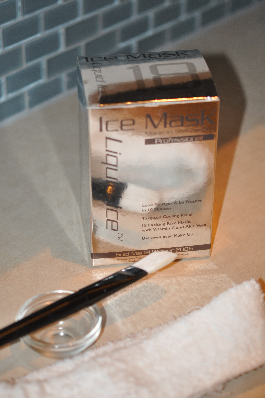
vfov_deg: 22.6
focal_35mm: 90
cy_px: 199
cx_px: 132
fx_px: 996
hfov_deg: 15.2
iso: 800
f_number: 2.8
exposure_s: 1/60
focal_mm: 60
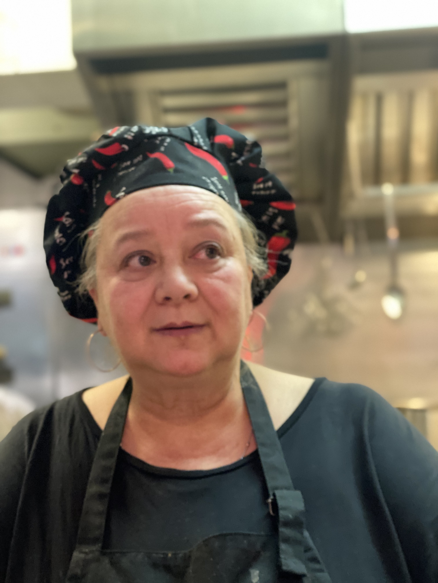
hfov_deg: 28.0
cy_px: 292
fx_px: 877
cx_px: 219
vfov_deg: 36.8
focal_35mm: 52
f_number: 2
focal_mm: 6
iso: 400
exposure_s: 1/20
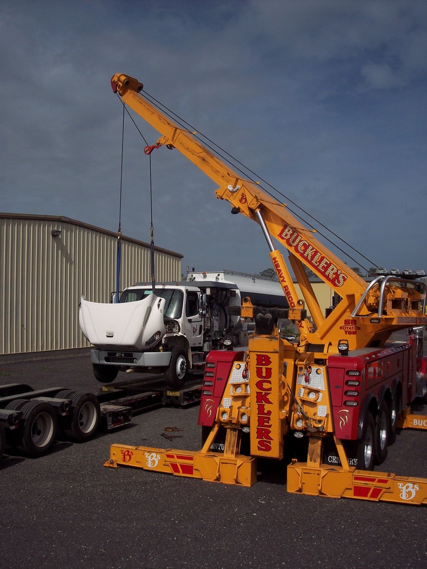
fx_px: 641
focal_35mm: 39
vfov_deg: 47.9
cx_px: 214
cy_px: 284
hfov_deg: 36.8
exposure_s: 1/1500
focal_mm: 8
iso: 100
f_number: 5.6
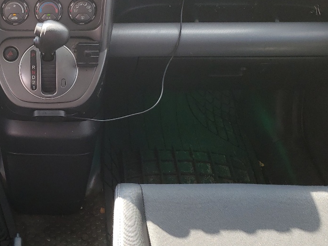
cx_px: 44
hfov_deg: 31.0
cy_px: 111
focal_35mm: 60
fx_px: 569
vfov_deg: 24.4
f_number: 1.5
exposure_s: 1/137
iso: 50
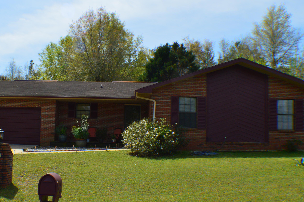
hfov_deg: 36.6
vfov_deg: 25.0
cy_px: 104
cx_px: 109
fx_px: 456
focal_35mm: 54
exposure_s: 1/400
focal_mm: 28
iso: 400
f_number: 11
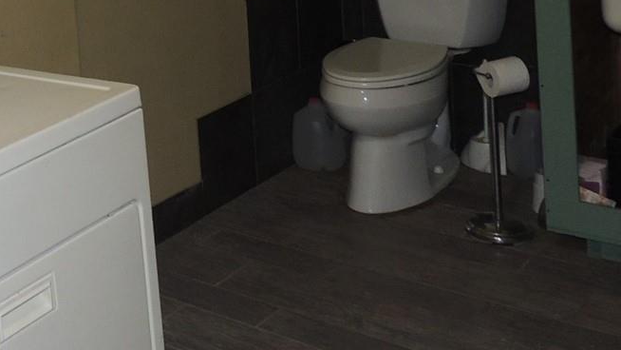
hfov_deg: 30.0
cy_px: -145
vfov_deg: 17.3
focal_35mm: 64
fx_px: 1054
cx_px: -32
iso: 200
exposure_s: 1/30
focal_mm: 4.3
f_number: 3
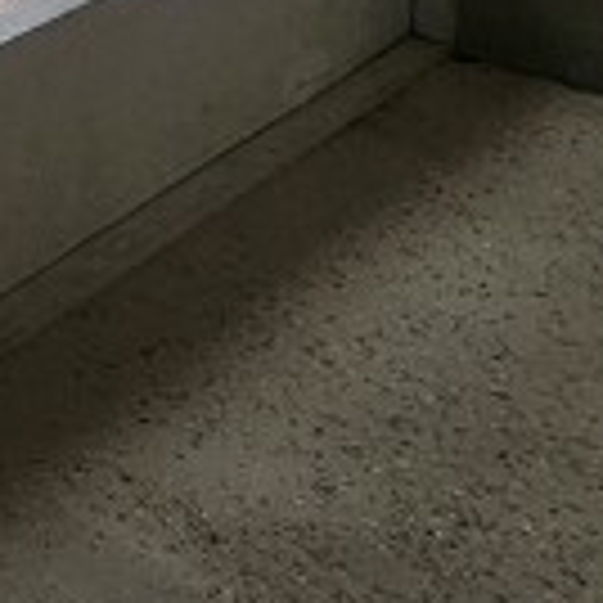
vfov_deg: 15.4
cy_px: -634
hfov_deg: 12.9
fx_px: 1734
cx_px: -986
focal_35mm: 88
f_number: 2.2
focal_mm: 1.7
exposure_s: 1/120
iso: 40
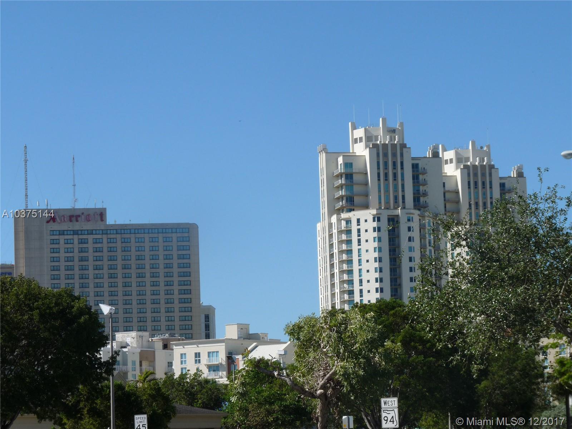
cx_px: 286
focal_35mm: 122
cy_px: 214
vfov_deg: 12.1
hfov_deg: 16.1
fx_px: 2016
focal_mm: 21.6
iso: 100
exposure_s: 1/500
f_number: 6.3
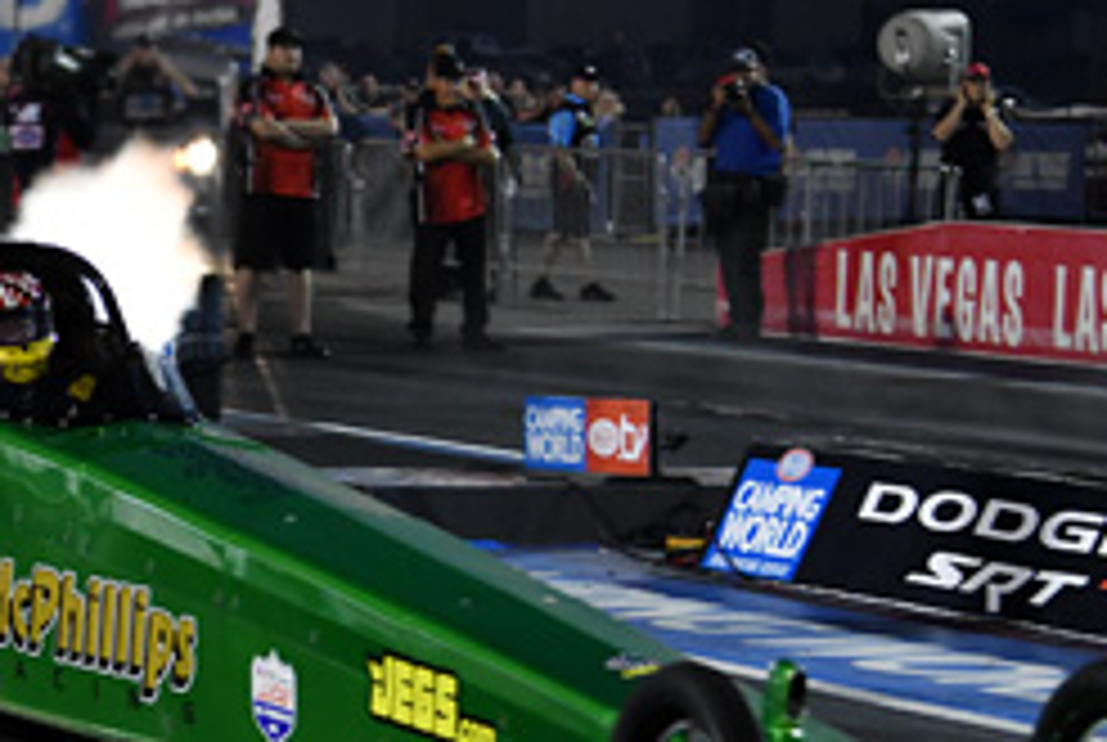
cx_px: 68
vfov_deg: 6.5
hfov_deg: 9.6
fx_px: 6562
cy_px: 495
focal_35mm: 213
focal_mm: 70
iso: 1600
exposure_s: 1/640
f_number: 2.8
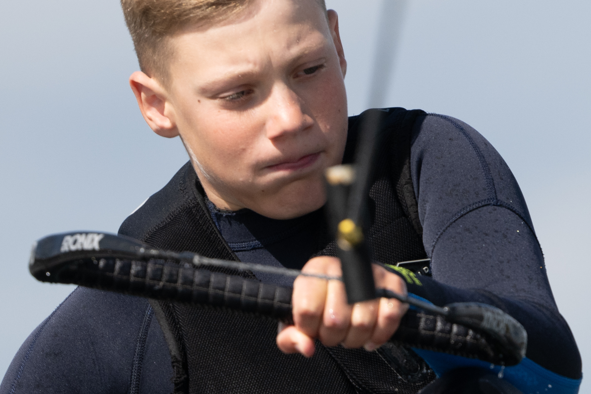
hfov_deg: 1.5
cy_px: 571
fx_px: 23080
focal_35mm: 1406
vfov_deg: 1.0
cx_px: 522
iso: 320
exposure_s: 1/4000
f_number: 4.5
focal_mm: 400
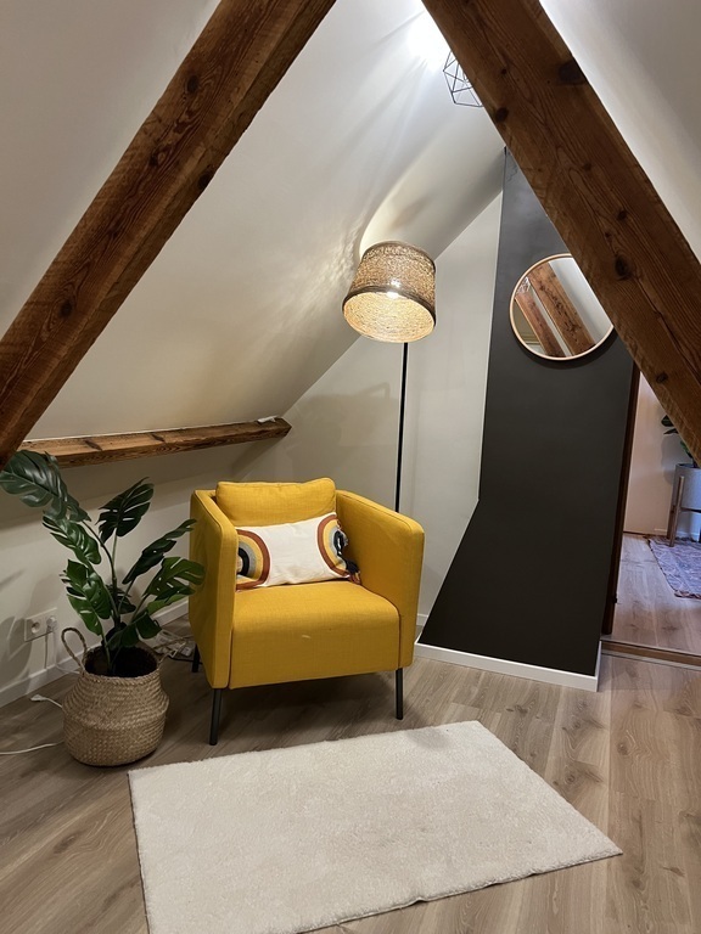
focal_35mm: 26
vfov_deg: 67.3
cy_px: 467
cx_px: 350
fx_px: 702
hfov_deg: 53.1
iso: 250
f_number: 1.5
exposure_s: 1/50
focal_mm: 5.7
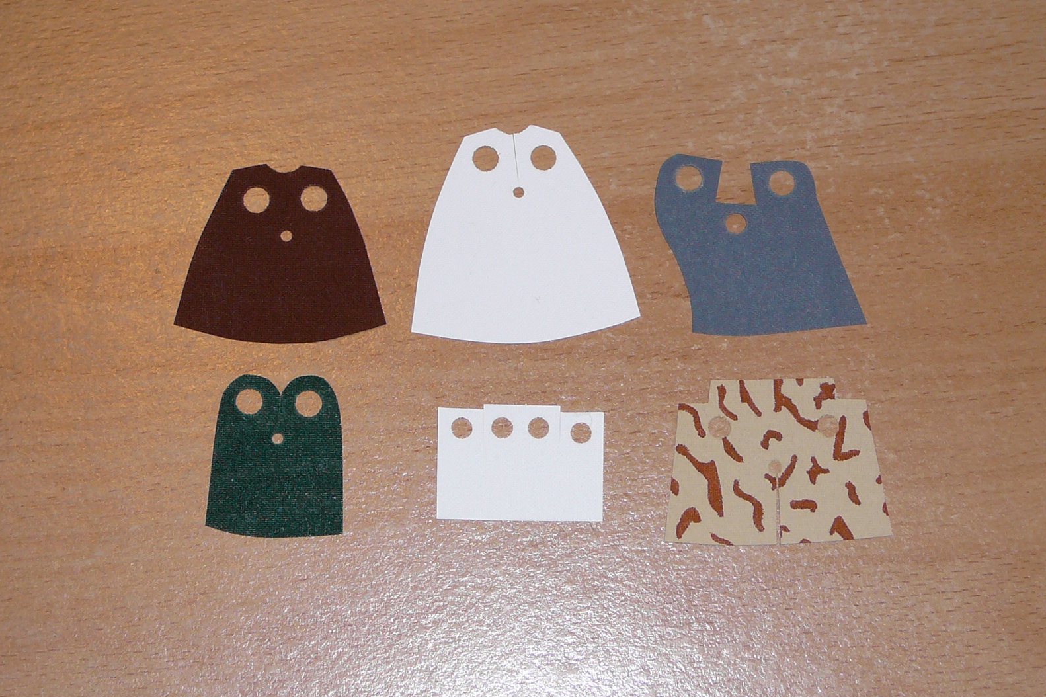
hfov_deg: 20.2
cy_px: 333
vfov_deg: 13.5
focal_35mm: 101
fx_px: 2934
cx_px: 528
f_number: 3.7
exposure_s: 1/30
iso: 100
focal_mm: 11.5
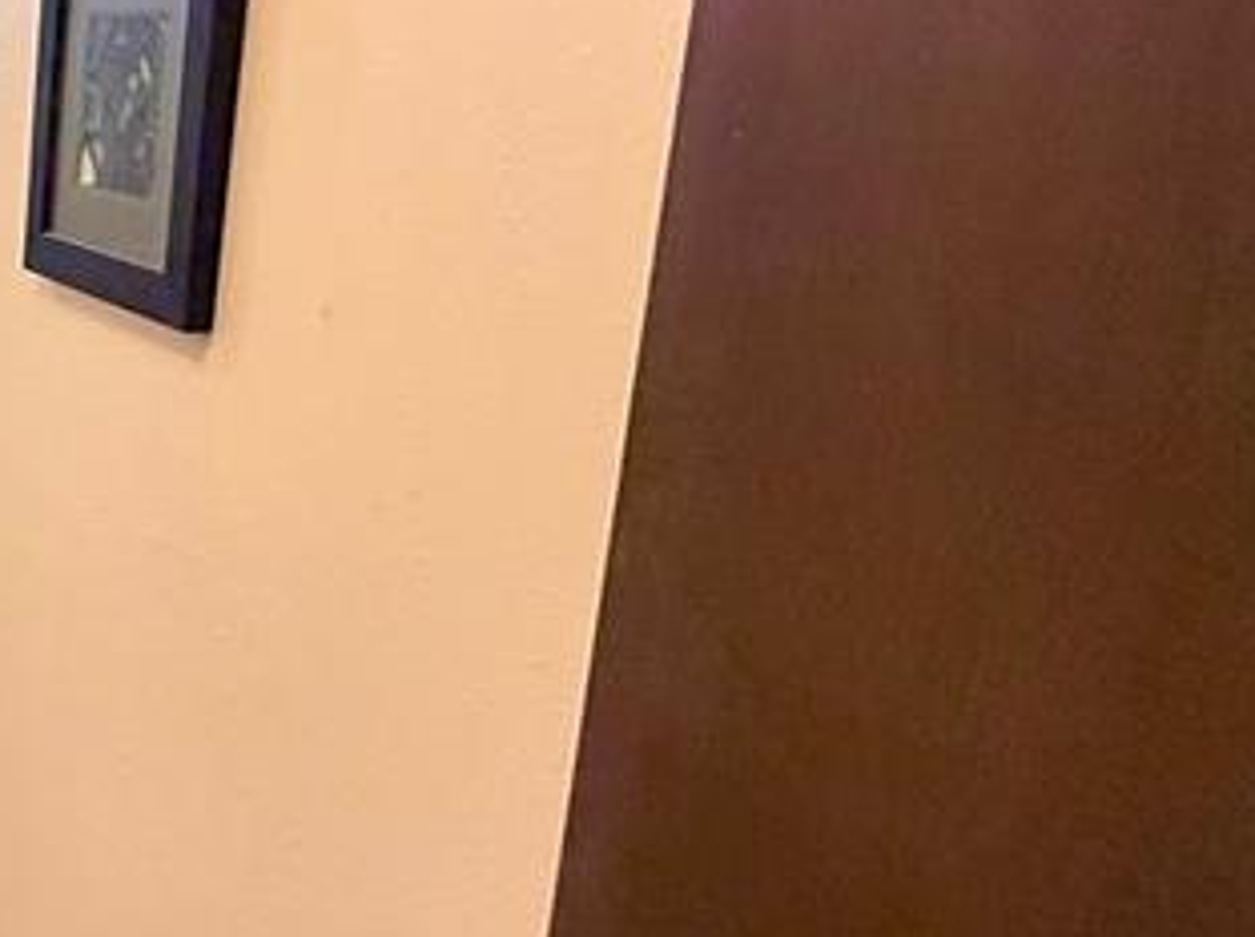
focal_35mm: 46
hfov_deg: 26.4
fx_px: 1665
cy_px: 424
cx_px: -728
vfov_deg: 31.4
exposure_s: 1/120
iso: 320
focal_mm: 2.22
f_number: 2.2
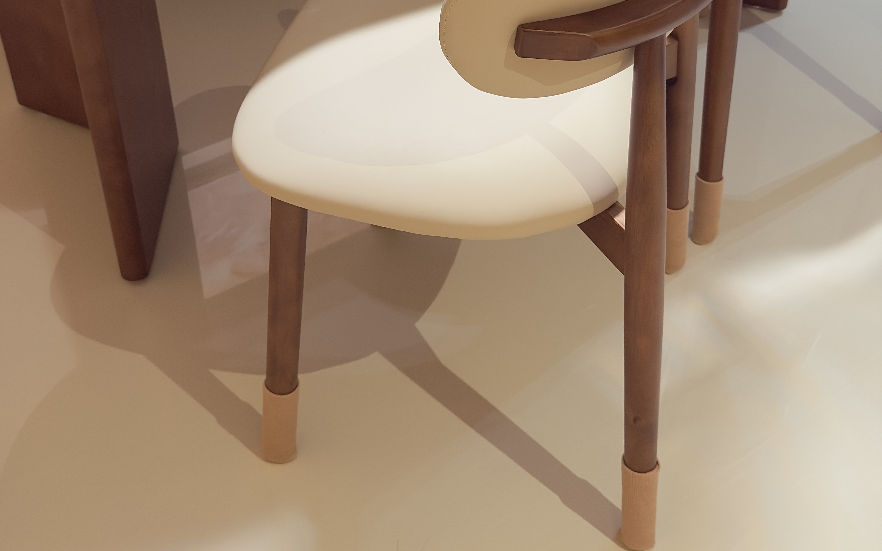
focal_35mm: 50
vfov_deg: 25.1
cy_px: 59
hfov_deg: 40.3
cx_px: 440
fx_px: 1202
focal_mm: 6.76
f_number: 1.78
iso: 160
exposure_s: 1/50
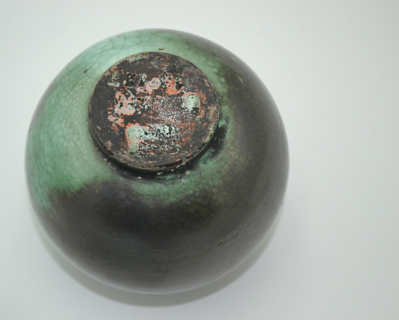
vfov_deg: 21.9
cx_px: 156
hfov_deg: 27.1
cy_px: 165
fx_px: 827
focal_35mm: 70
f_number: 5.3
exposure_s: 1/200
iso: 200
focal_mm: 40
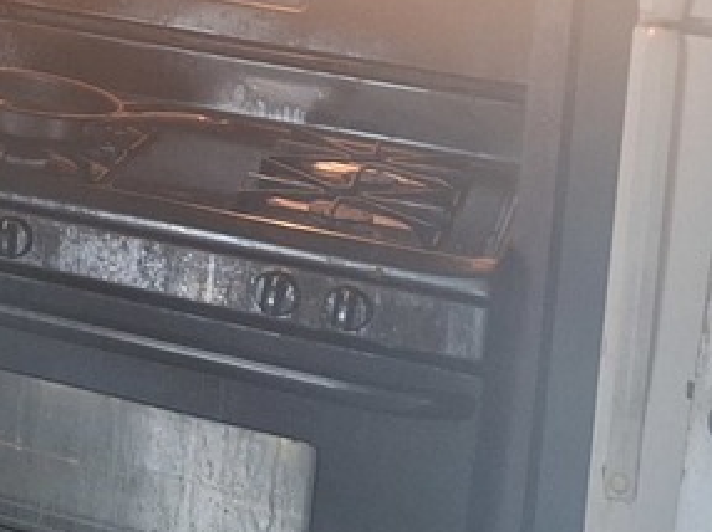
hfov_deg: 14.7
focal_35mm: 116
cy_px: -276
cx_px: -600
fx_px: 2384
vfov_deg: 12.1
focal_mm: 5.54
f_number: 1.8
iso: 320
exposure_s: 1/25
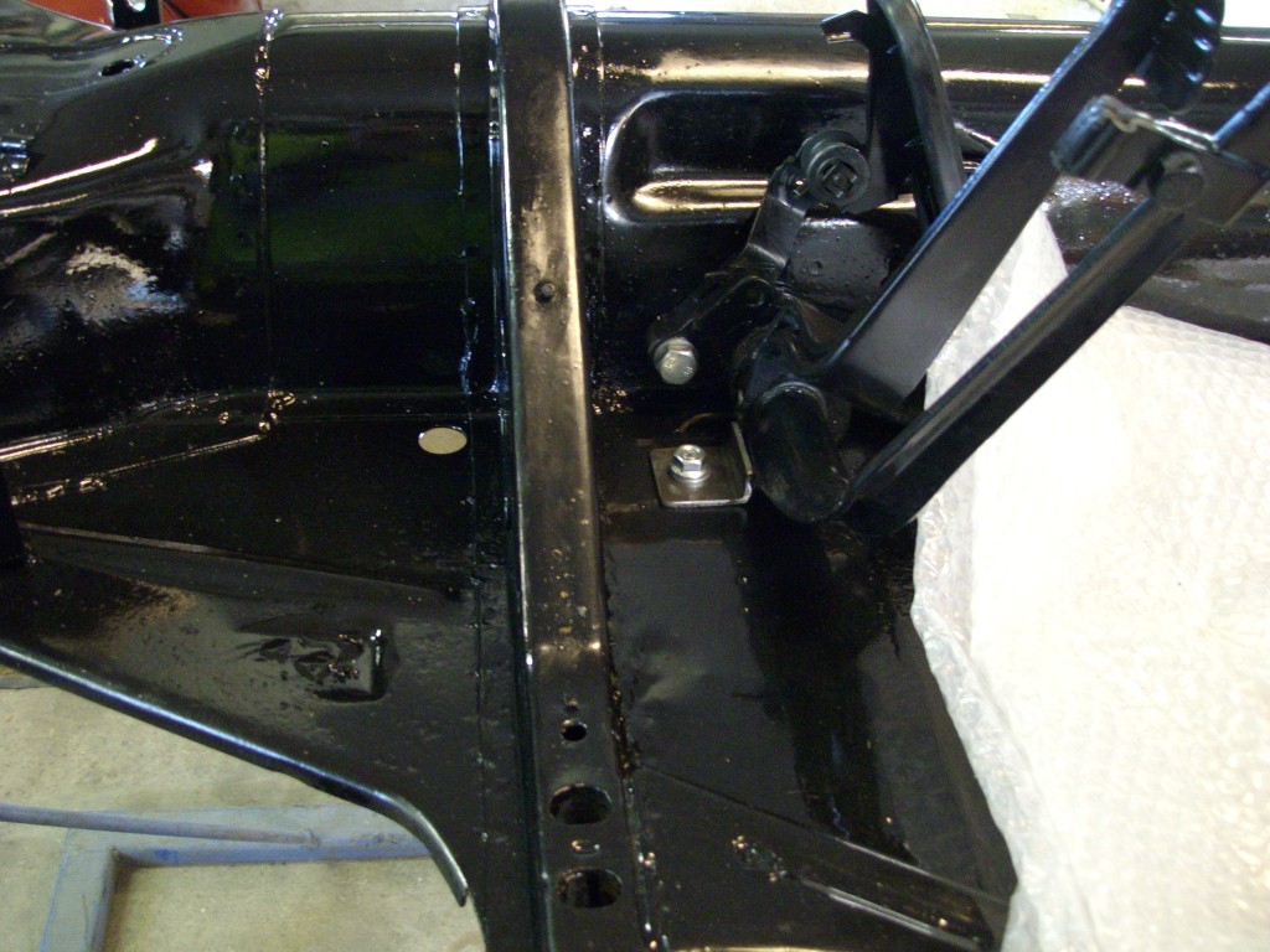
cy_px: 476
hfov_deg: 51.4
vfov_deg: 39.7
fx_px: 1321
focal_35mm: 36
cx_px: 635
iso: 320
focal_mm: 6
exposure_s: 1/13
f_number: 2.7
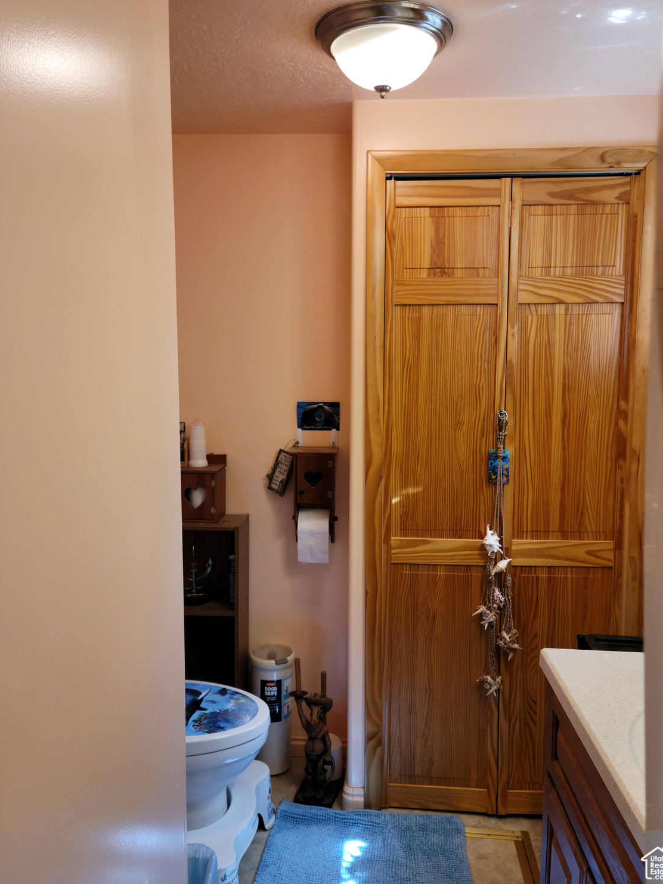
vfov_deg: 61.7
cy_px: 431
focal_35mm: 29
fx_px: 741
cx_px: 341
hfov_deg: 48.2
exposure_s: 1/60
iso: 80
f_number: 2
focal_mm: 5.9
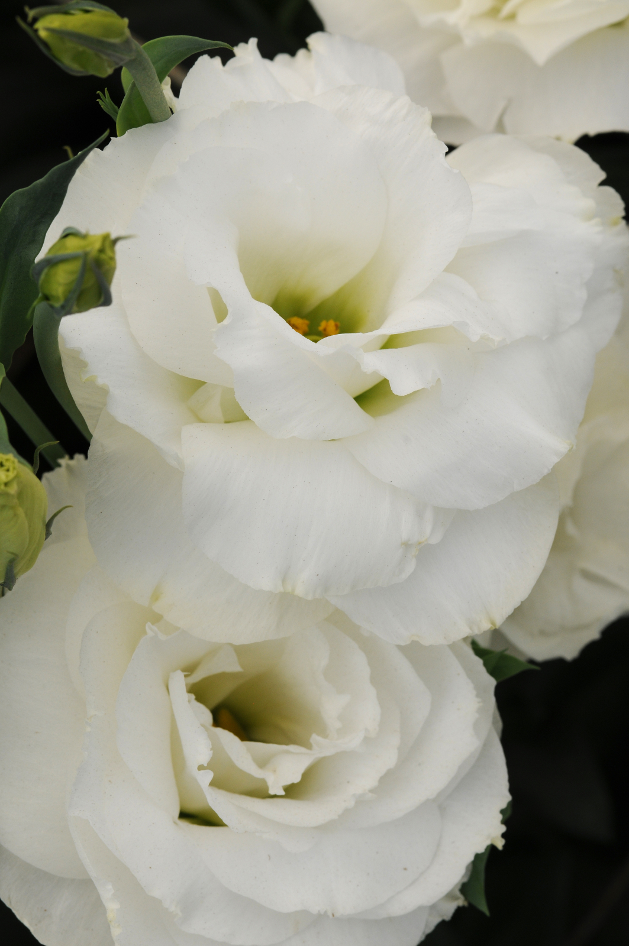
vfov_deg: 13.1
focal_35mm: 158
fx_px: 4137
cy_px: 473
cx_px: 314
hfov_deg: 8.7
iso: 200
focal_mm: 105
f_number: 16
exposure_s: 1/160
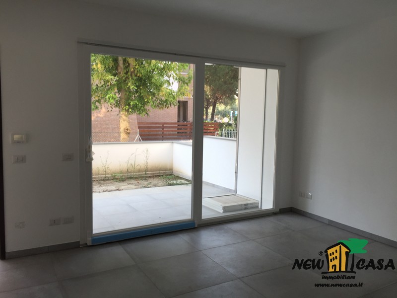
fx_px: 333
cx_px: 198
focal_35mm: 29
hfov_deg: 61.7
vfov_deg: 48.2
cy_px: 149
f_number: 2.2
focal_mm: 4.15
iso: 32
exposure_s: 1/124
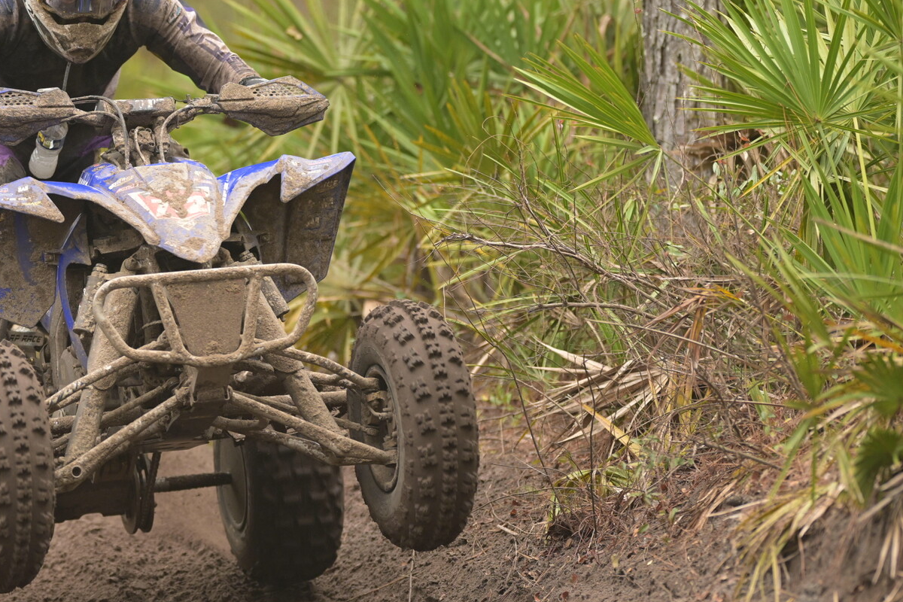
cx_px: 37
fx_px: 6772
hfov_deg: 7.6
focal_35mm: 270
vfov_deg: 5.1
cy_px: 386
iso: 400
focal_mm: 135
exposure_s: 1/2000
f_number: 1.8
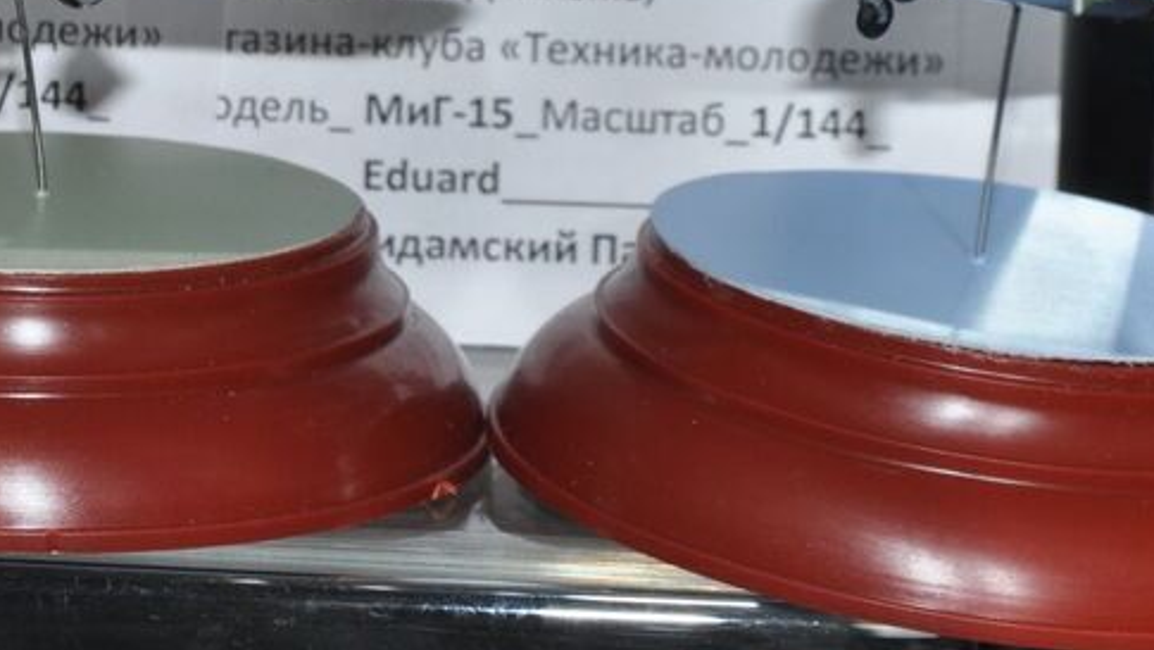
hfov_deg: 10.4
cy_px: -126
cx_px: 369
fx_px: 6335
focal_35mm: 207
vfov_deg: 5.8
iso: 200
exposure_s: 1/200
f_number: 11
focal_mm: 50
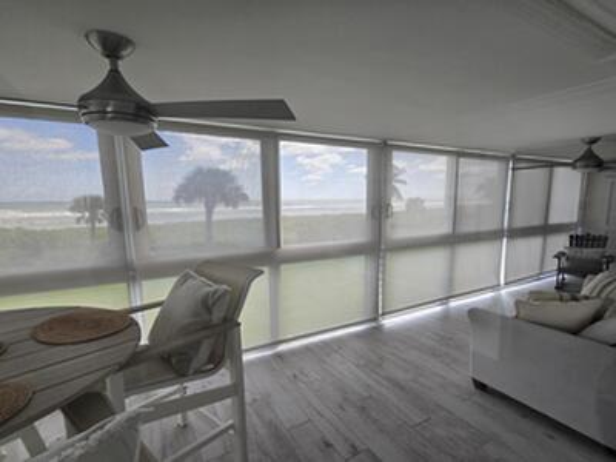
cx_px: 308
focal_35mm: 13
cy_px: 231
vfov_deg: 89.9
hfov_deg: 106.2
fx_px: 231
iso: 80
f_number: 2.2
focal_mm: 2.2
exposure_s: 1/60
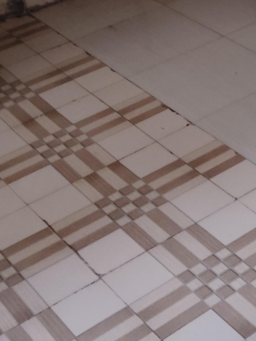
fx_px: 905
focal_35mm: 92
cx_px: 320
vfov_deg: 18.4
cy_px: -199
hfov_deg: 15.4
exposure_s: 1/33.3
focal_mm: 4.25
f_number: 1.8
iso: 505
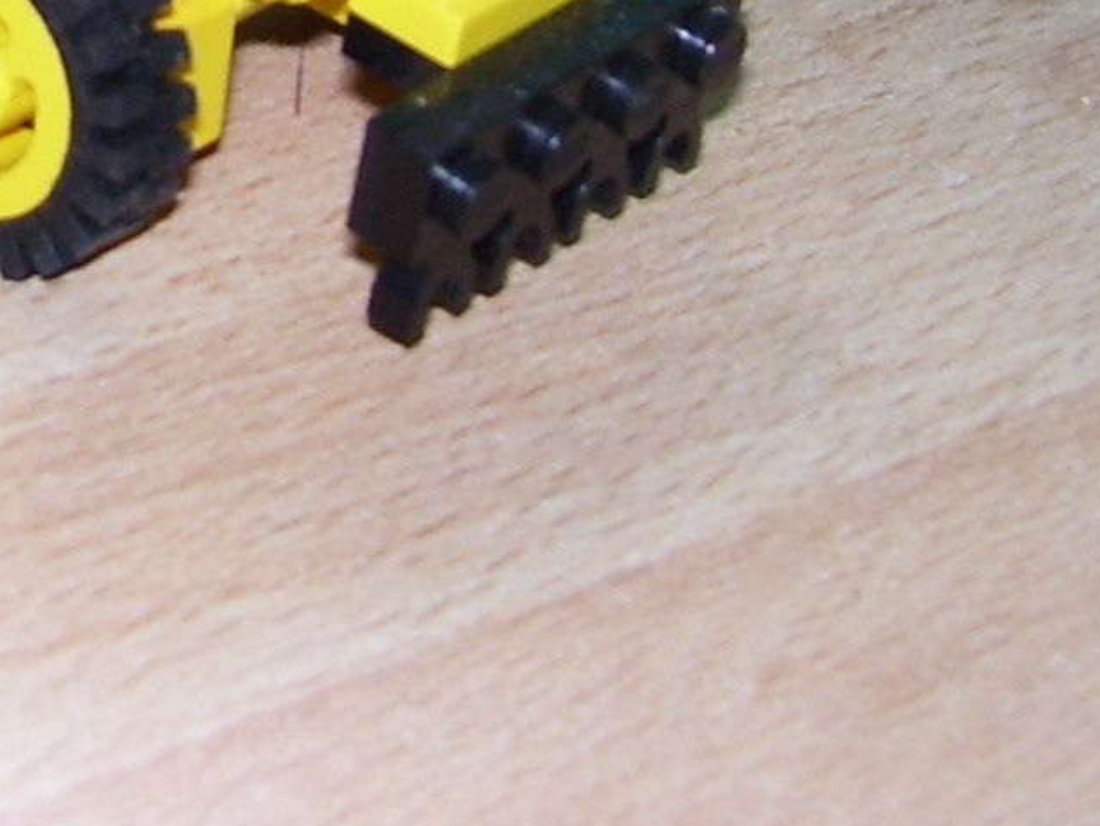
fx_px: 4164
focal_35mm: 131
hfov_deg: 14.5
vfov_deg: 10.8
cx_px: -309
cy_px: -489
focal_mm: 6
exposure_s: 1/60
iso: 80
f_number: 2.7
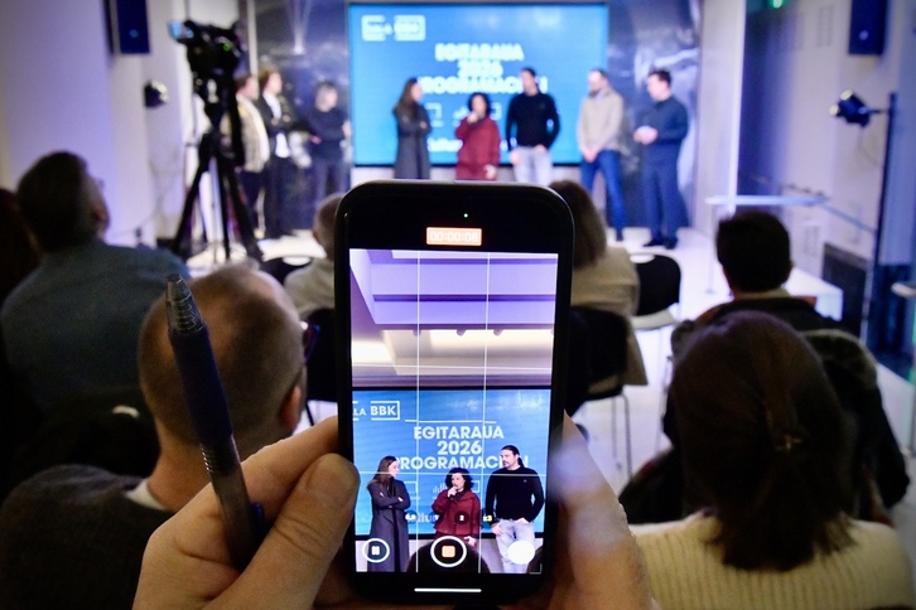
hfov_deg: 57.2
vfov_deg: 40.0
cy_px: 305
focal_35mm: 33
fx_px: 840
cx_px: 458
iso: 9000
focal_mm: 22
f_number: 9
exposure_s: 1/160
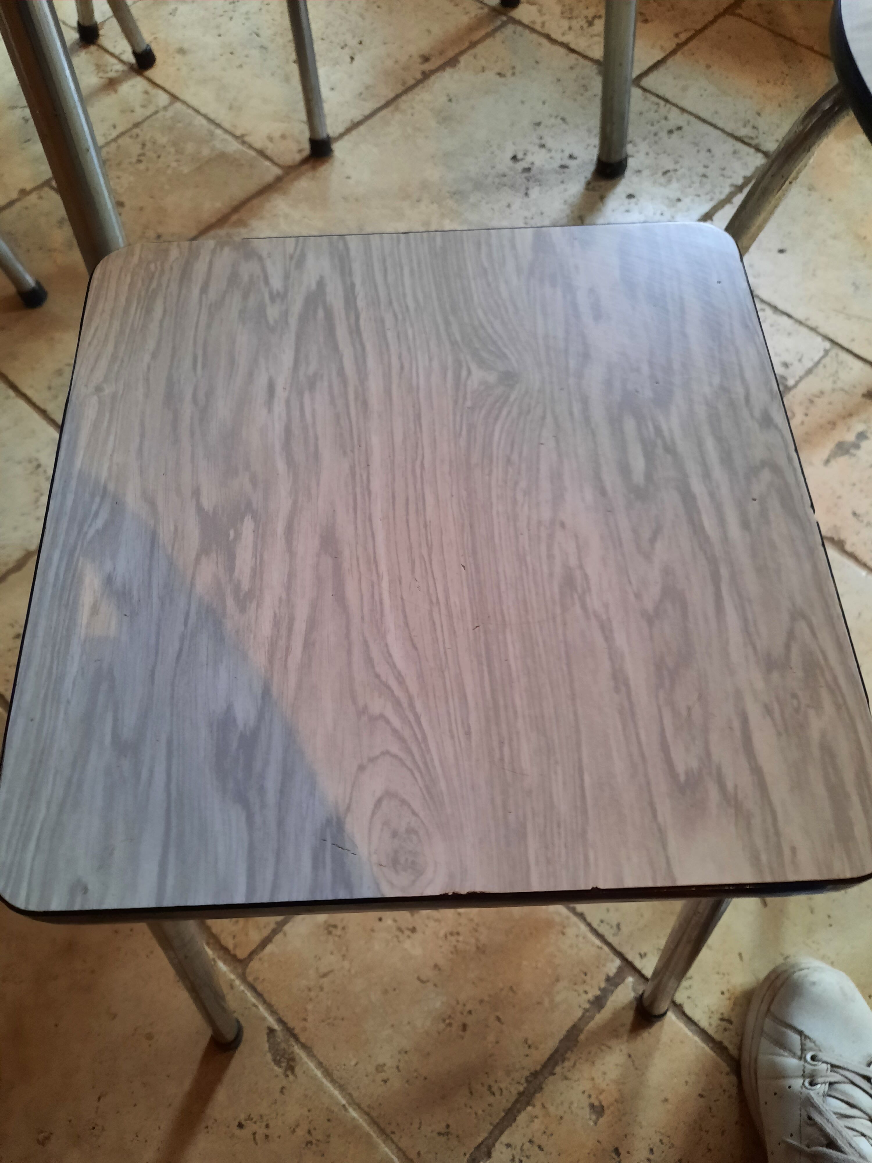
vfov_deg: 69.4
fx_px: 840
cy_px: 582
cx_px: 436
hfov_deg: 54.9
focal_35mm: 25
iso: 320
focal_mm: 4.6
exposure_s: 1/25
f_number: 2
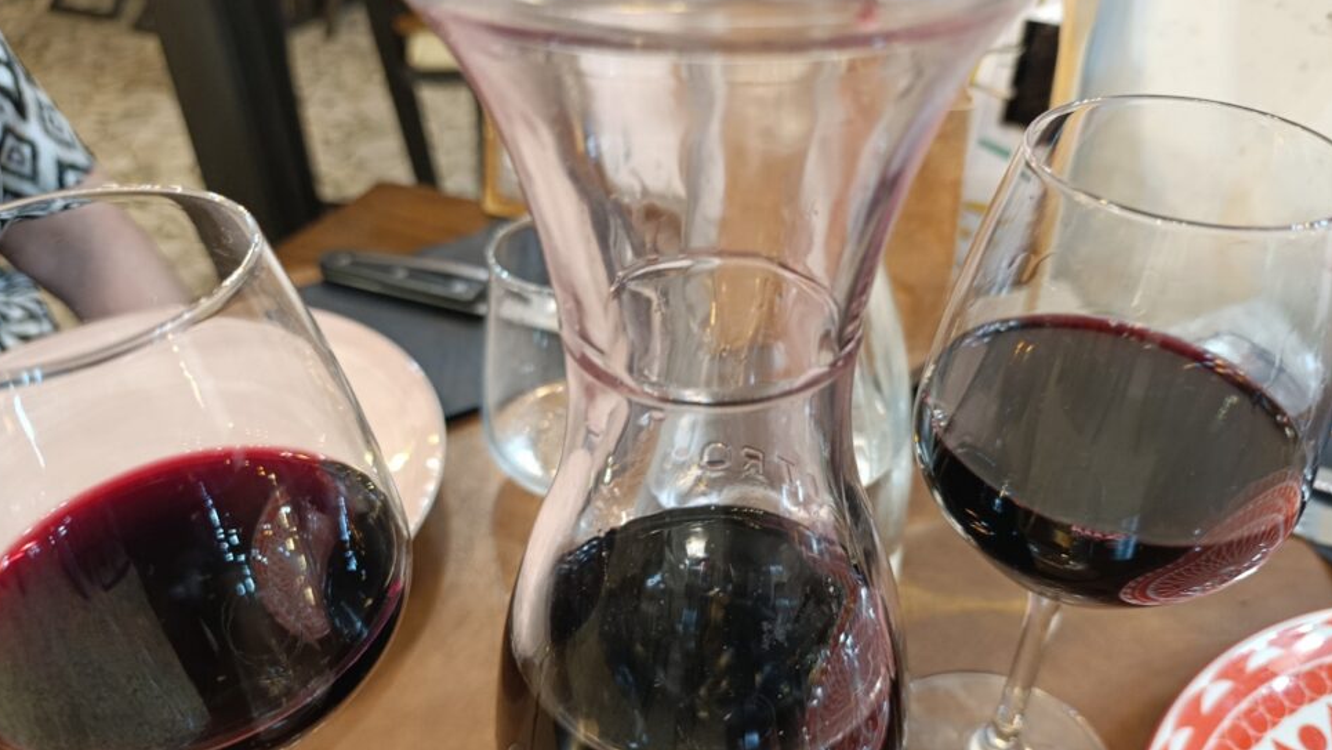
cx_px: 671
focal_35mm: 26
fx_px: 918
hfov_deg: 71.9
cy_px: 454
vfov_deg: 44.1
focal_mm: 6.11
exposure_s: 1/25
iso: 1421
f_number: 1.65
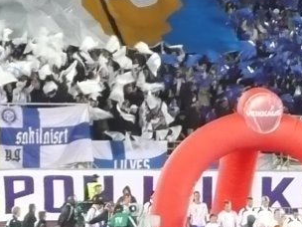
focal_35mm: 639
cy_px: 10
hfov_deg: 3.1
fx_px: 5575
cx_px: 217
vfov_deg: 2.3
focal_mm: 23.1
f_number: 4.8
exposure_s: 1/30
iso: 320
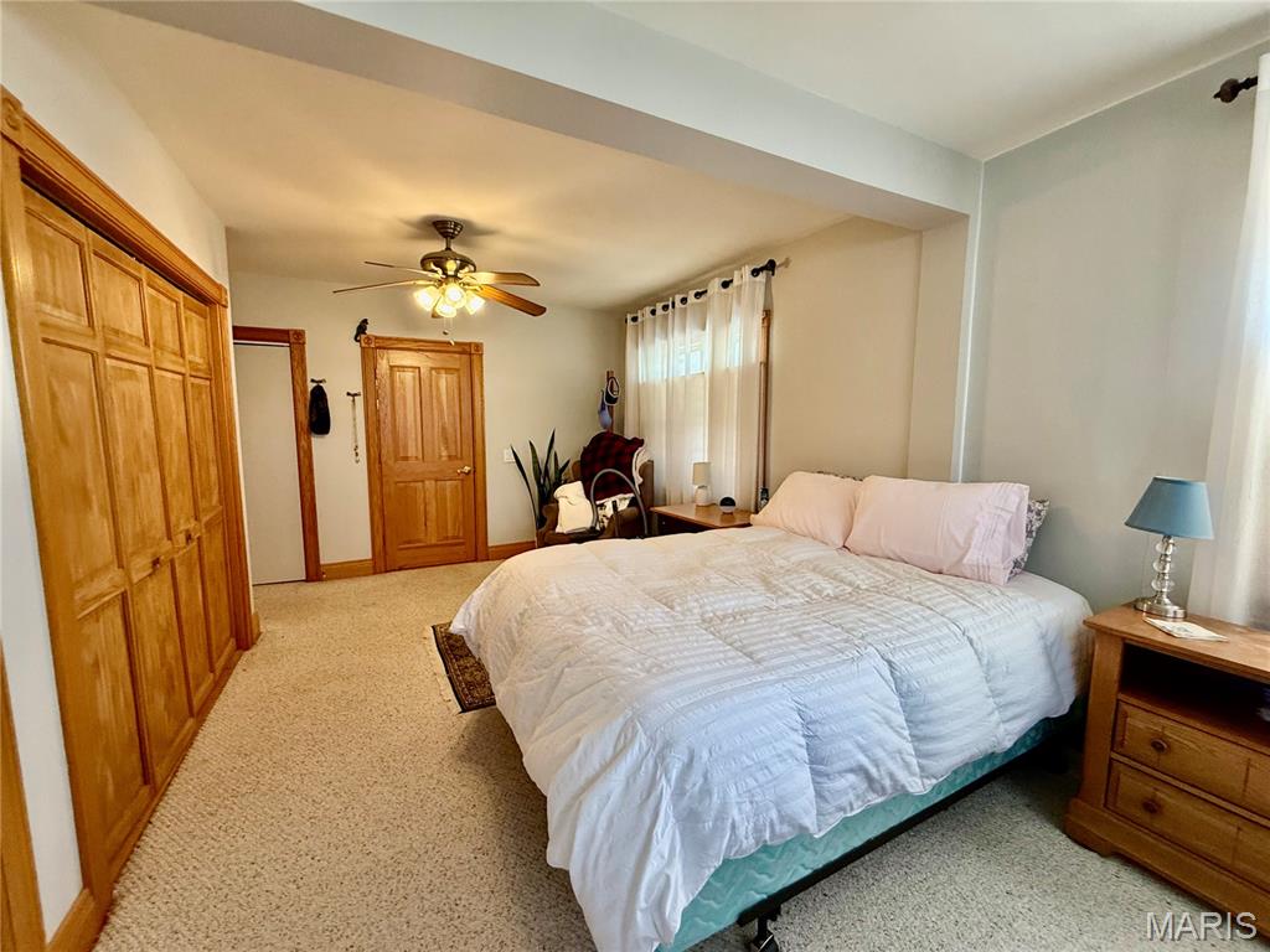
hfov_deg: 102.1
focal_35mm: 14
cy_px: 476
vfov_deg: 85.7
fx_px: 514
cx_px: 635
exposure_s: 1/120
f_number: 2.2
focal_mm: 2.22
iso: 250
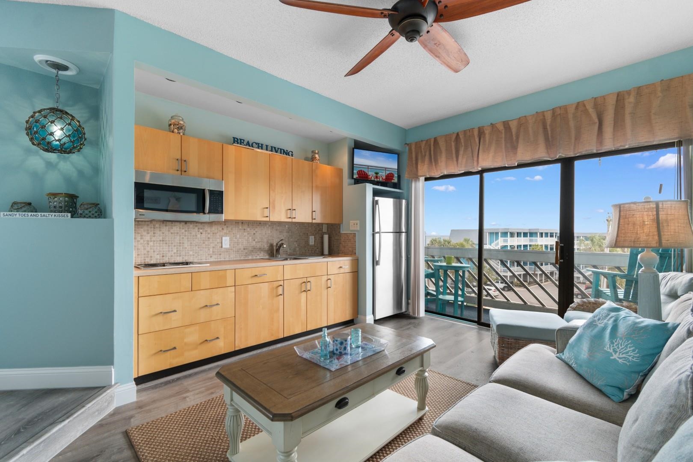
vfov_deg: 77.3
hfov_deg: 100.4
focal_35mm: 15
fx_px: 289
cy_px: 231
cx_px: 346
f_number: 4.5
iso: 100
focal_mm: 10
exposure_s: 1/25
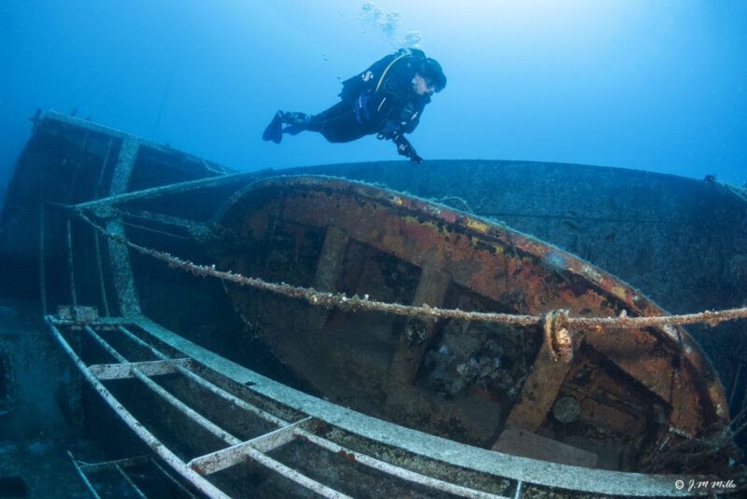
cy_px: 250
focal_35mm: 15
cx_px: 374
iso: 200
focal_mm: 10
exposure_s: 1/100
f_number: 6.3
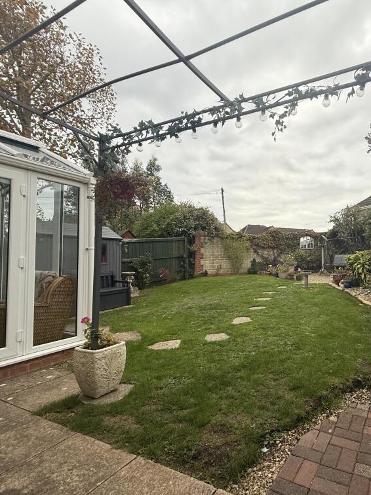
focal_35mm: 19
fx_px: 272
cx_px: 288
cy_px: 250
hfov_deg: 63.7
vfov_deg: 84.7
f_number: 2.2
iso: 50
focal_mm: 2.22
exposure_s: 1/234
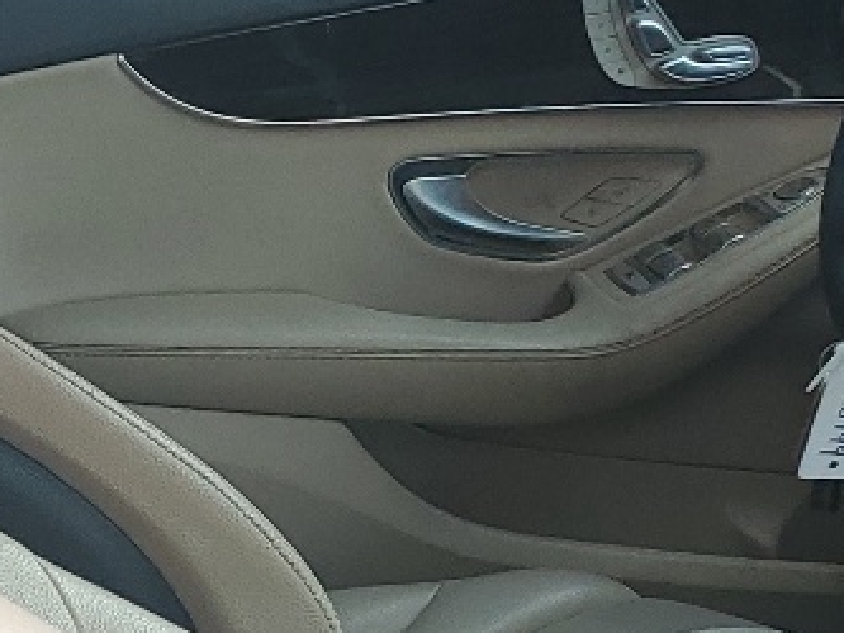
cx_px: -920
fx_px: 3049
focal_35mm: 125
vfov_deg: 11.4
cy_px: 970
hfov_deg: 13.3
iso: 50
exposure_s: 1/417
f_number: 1.5
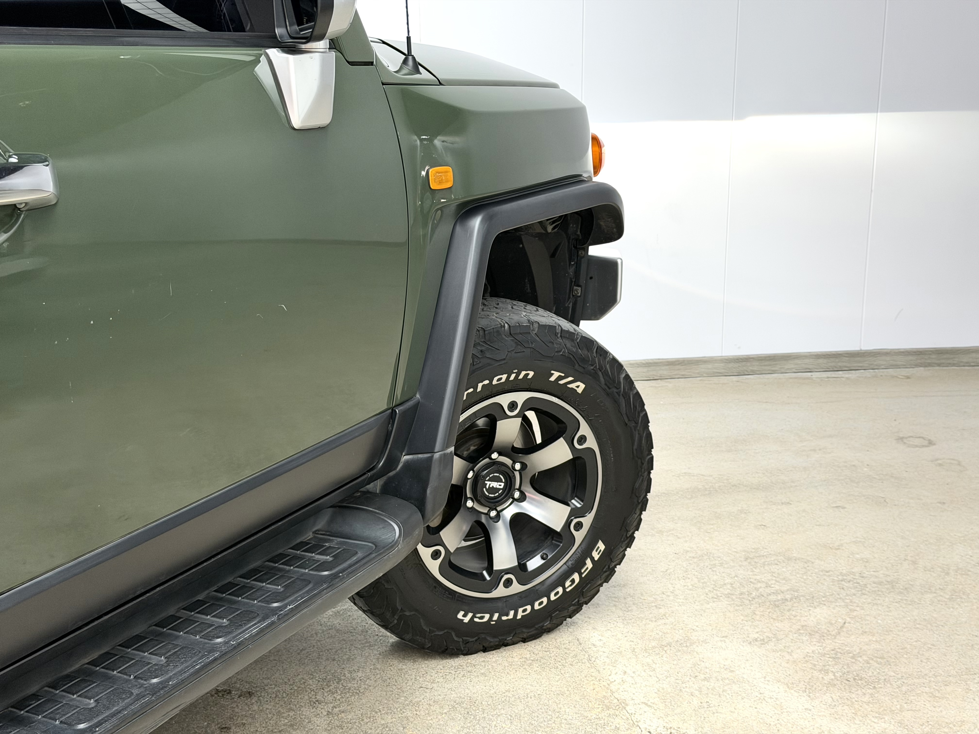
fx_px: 1358
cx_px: 490
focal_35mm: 48
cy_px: 367
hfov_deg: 39.7
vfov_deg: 30.3
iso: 50
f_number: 1.78
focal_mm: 6.76
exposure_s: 1/100
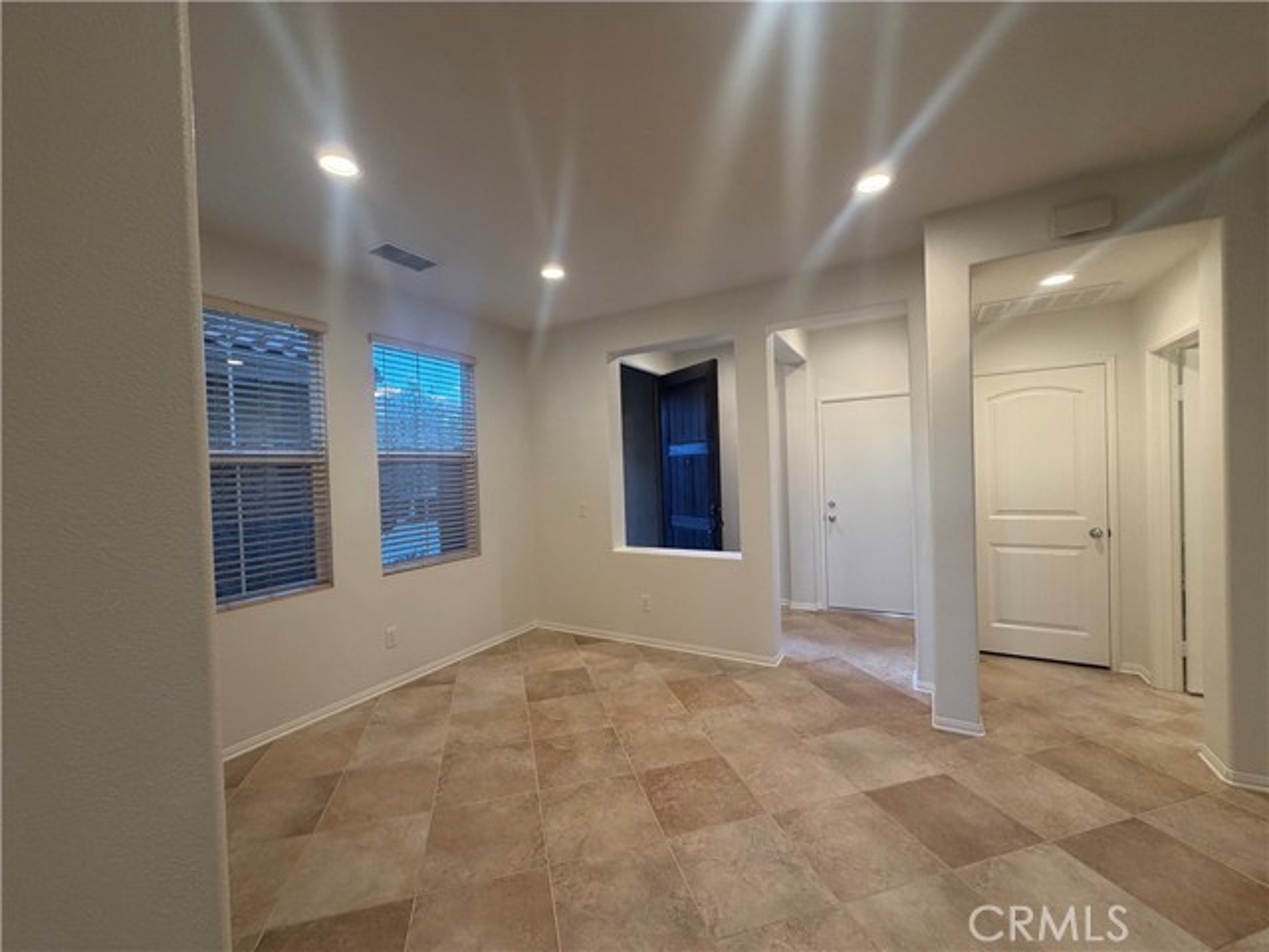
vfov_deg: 85.7
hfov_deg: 102.1
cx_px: 634
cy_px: 476
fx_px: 513
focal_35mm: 14
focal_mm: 2.22
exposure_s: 1/60
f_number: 2.2
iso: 160
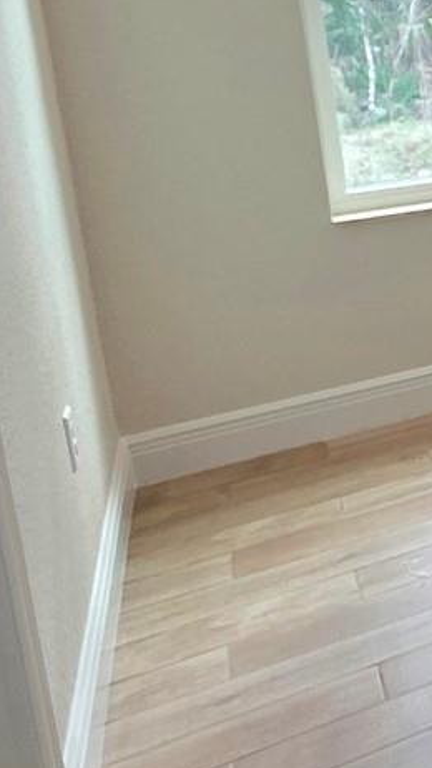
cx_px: 1301
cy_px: 85
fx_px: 997
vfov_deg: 39.3
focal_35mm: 49
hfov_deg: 11.5
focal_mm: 2.2
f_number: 1.9
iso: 125
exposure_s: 1/120
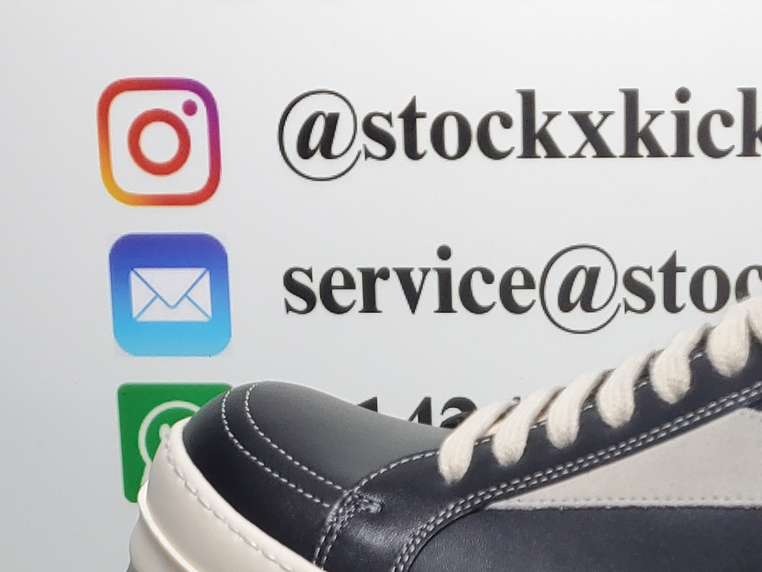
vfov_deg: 16.1
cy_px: 780
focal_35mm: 86
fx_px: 1893
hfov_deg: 22.4
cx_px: 634
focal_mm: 4.3
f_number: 2.4
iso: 50
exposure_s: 1/378
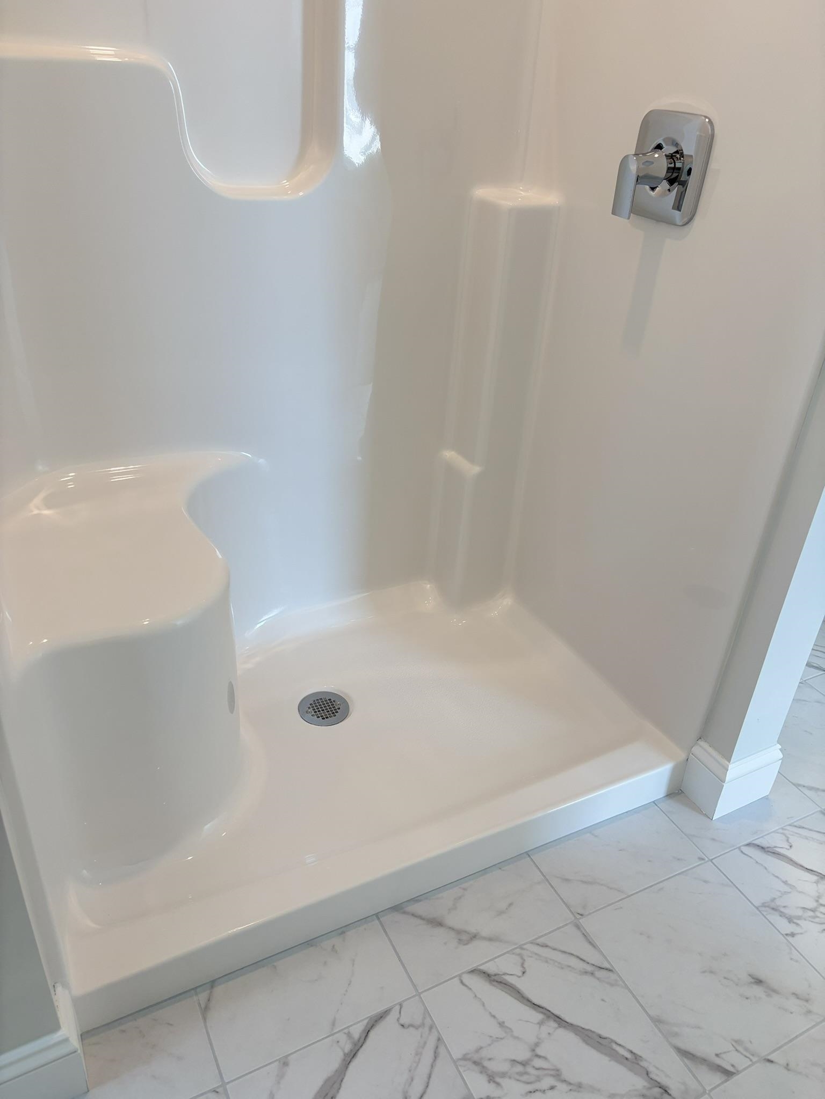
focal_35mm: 26
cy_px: 550
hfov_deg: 53.1
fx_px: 826
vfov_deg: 67.3
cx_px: 412
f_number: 1.6
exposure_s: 1/120
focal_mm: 5.96
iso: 64
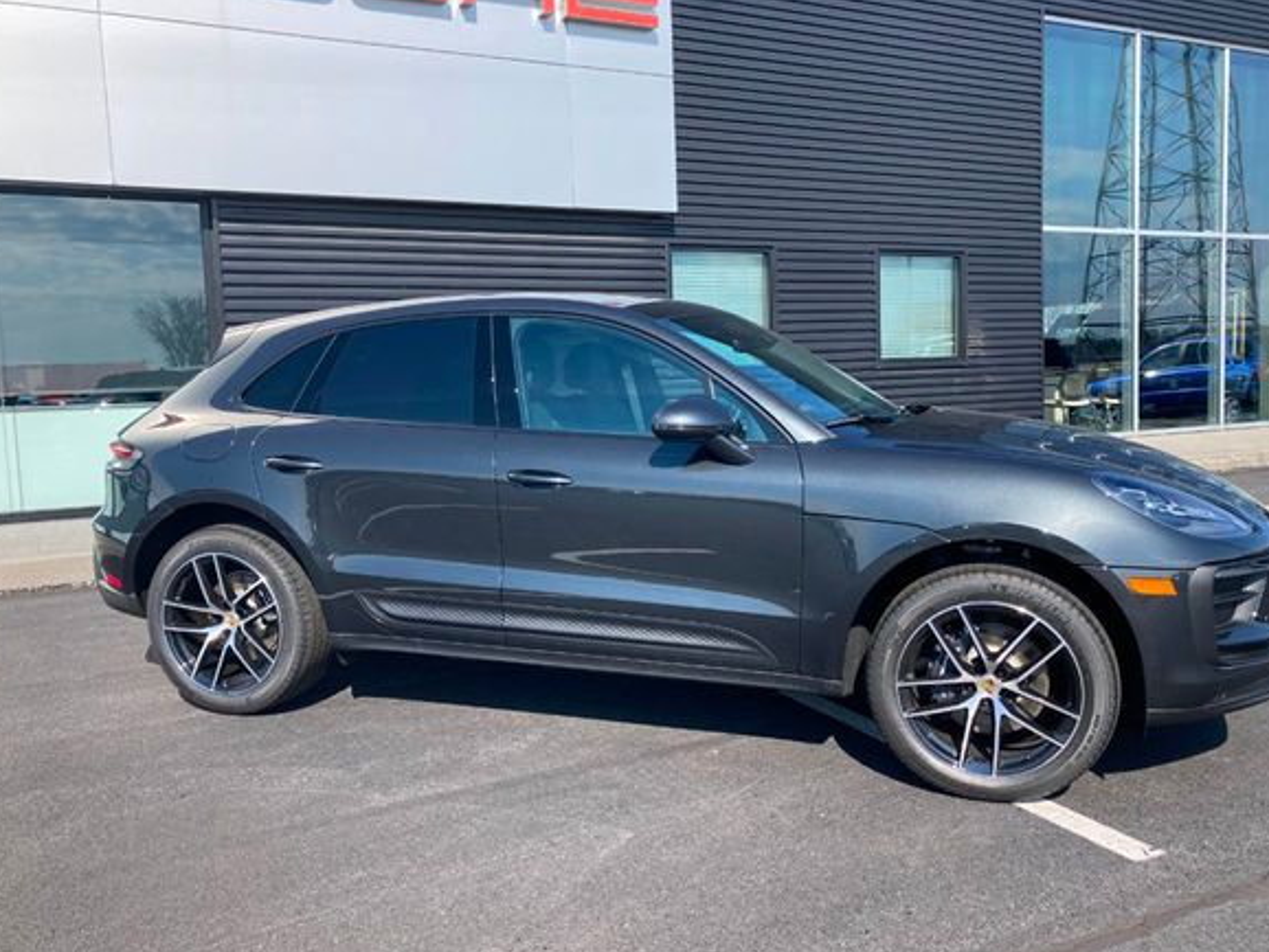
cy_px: 487
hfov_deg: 58.3
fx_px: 1137
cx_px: 652
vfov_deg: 45.5
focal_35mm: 31
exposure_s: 1/1116
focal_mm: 3.99
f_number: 1.8
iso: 20
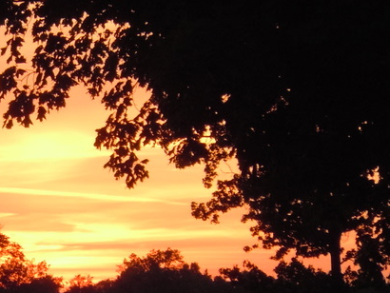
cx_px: 18
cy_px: 215
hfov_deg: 5.2
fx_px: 4306
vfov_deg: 3.9
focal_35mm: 382
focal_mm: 35
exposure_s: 1/125
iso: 320
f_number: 5.6
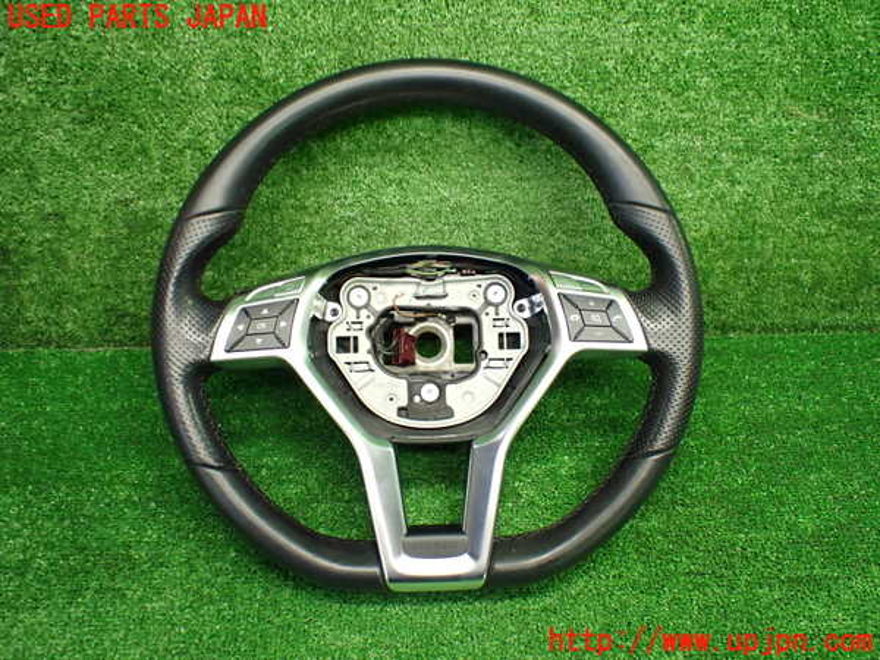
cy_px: 330
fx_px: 763
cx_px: 440
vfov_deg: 46.8
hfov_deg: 60.0
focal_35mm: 30
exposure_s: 1/125
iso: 800
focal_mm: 5.4
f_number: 2.3
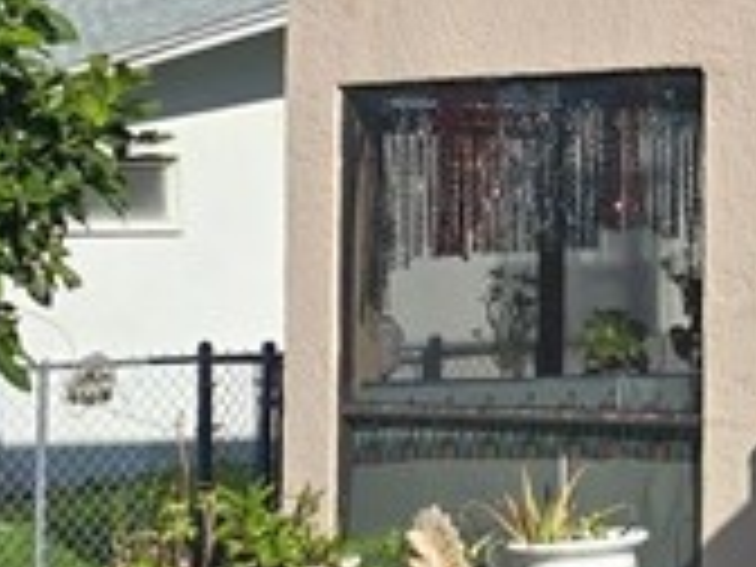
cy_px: 126
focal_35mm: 140
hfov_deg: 12.6
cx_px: 1462
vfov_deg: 10.6
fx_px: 3058
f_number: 1.7
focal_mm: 6.3
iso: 12
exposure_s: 1/939
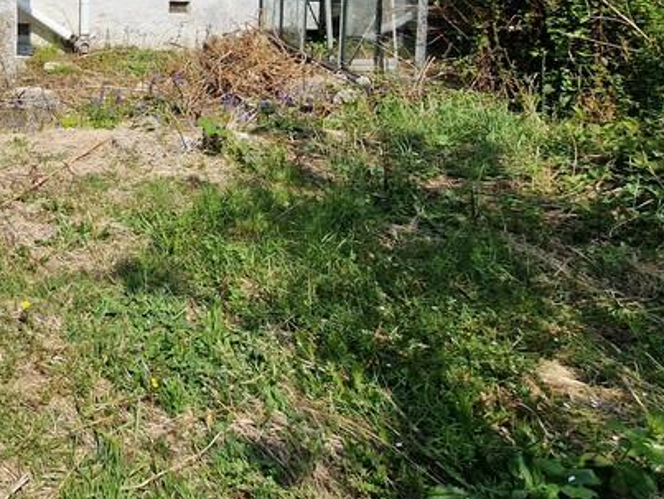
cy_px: -71
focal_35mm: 33
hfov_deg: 46.2
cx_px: -3
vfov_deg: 35.6
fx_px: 634
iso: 50
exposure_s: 1/3160
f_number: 2.2
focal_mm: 2.2
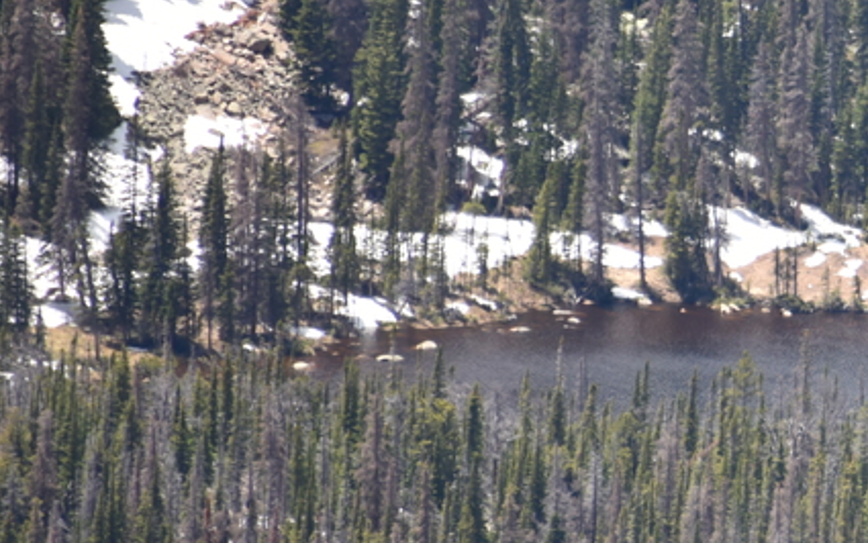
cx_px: 1176
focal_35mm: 920
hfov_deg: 2.3
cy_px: 227
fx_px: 21772
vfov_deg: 1.4
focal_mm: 300
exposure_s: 1/640
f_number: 5.6
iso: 320
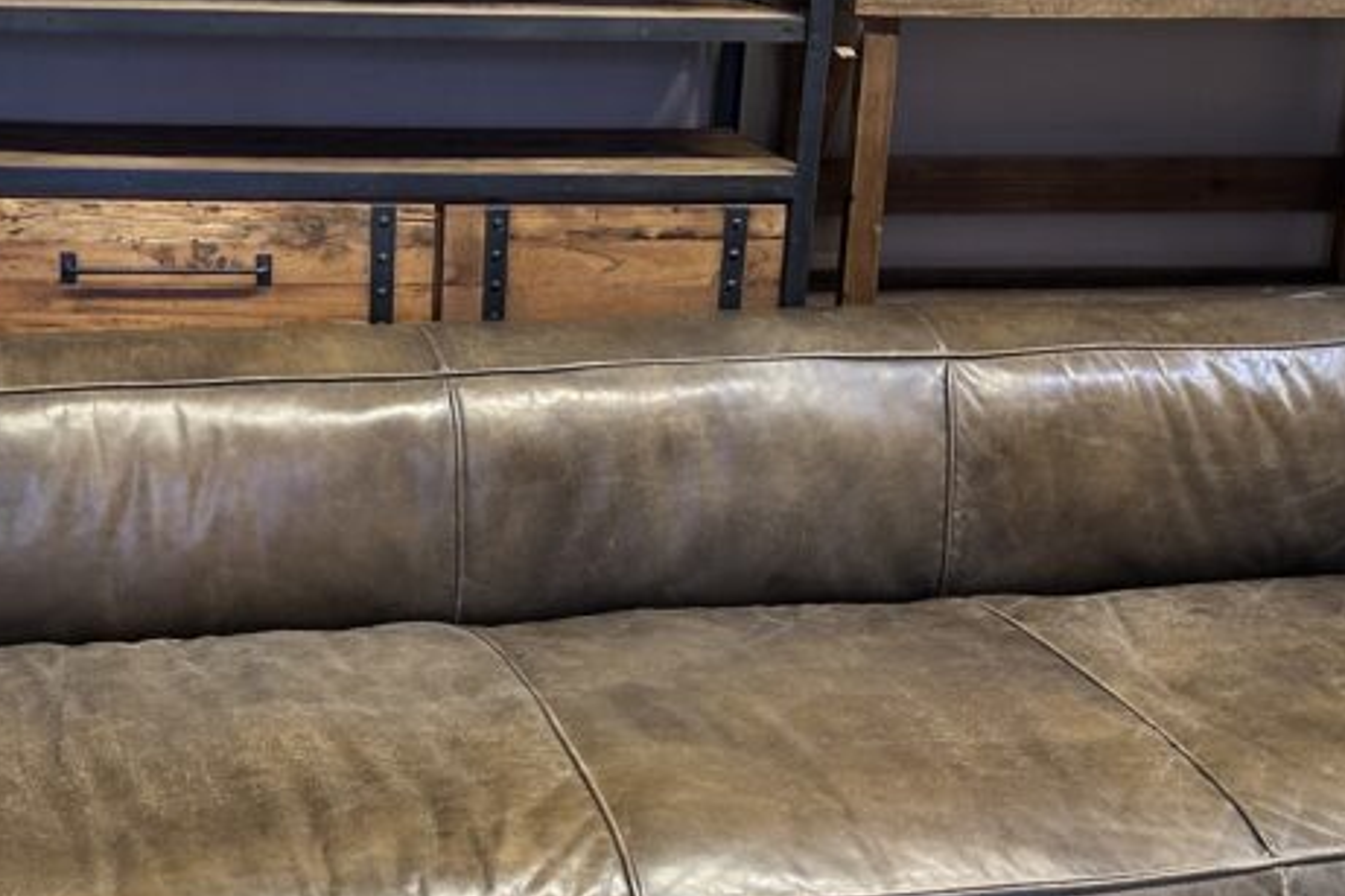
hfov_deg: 30.6
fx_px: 2427
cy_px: 654
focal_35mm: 65
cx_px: 397
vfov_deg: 20.8
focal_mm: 6.86
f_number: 1.78
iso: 160
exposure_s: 1/50
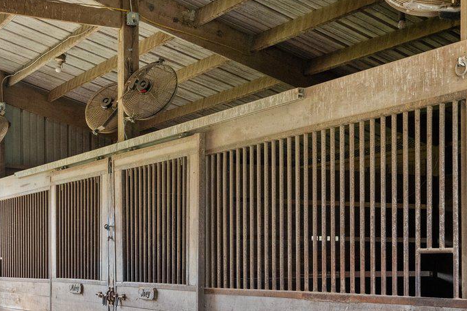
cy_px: 244
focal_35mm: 62
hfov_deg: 32.4
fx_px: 801
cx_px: 182
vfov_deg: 21.7
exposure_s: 1/50
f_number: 8
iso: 640
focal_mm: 20.6
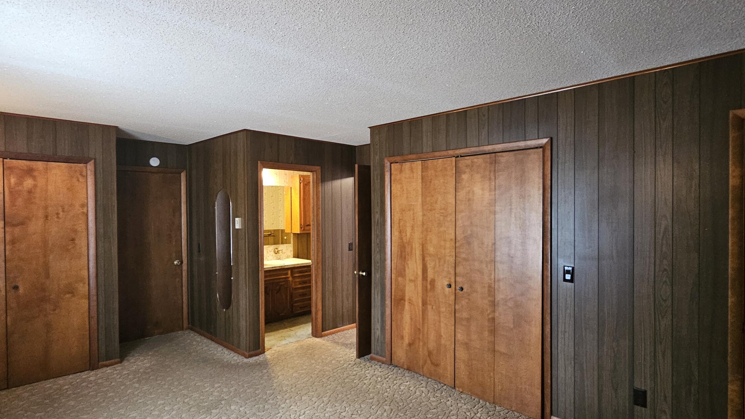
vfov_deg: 58.3
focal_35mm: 19
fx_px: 375
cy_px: 222
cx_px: 376
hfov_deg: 89.6
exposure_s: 1/30
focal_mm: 2.2
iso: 500
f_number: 2.2
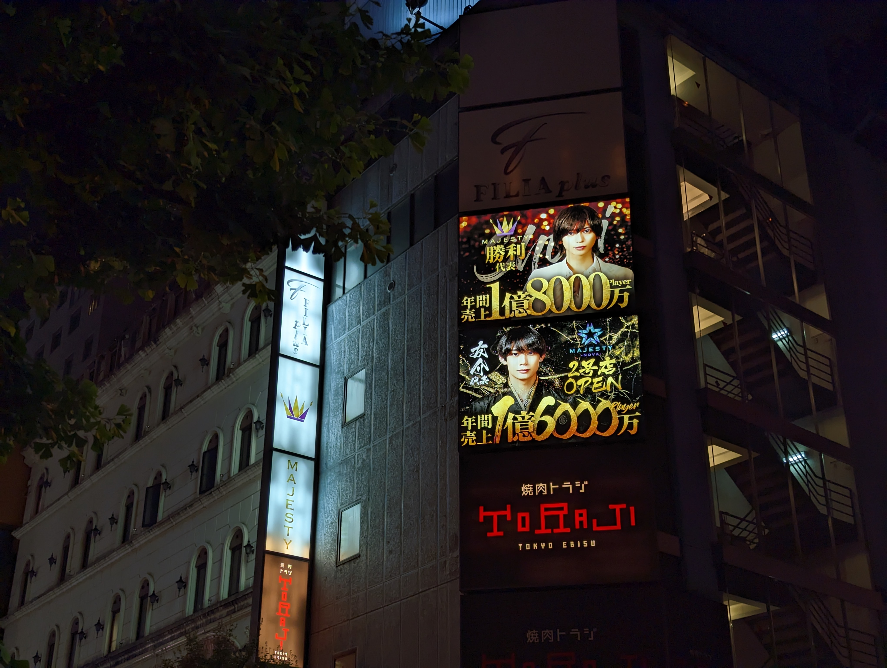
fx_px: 1232
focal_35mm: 48
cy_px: 334
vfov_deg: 30.3
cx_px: 444
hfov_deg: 39.6
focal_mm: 6.81
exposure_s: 1/99.9
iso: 65
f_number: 1.85
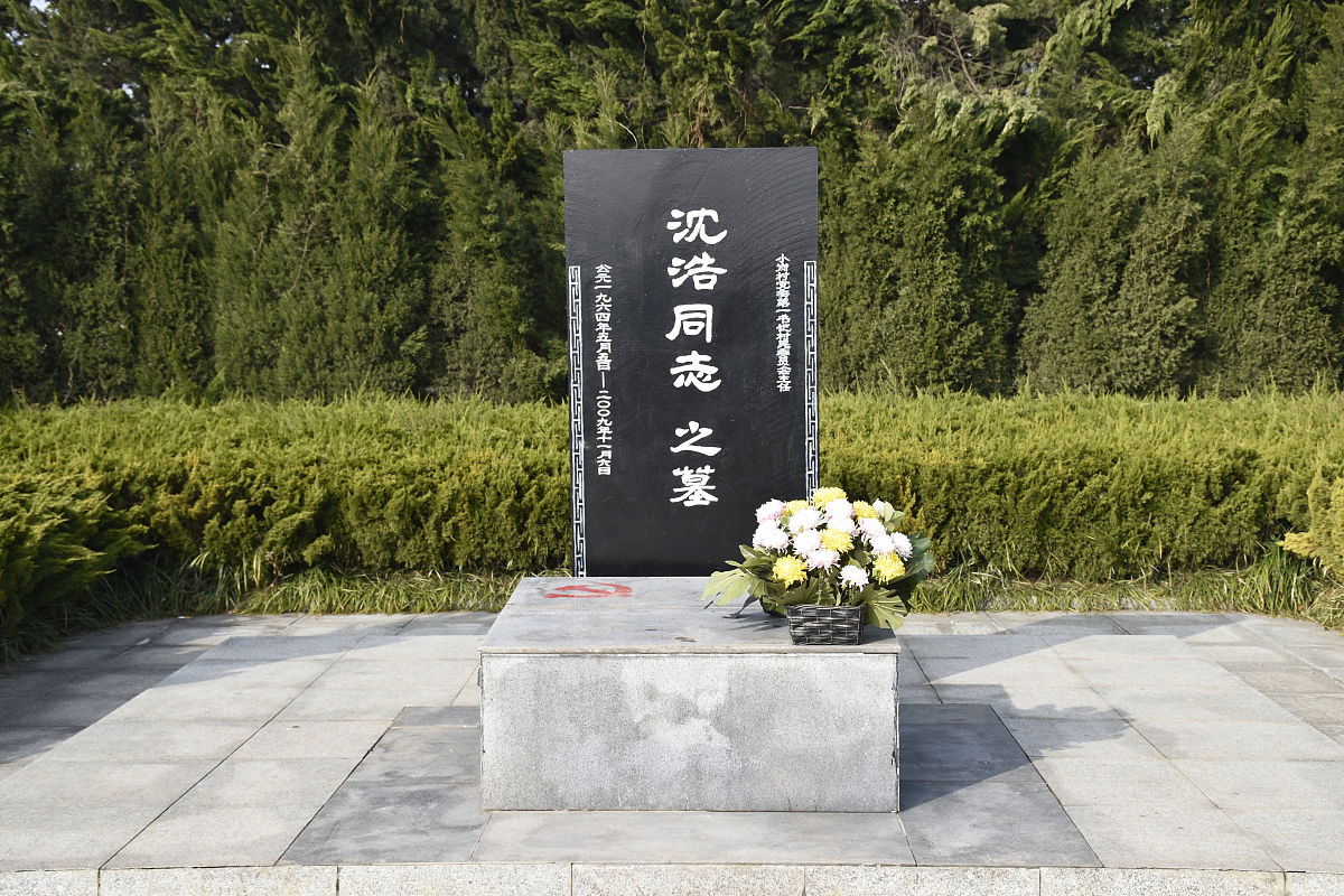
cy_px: 448
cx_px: 672
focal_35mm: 51
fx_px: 1904
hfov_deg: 38.9
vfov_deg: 26.5
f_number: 7.1
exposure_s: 1/200
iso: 100
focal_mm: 34
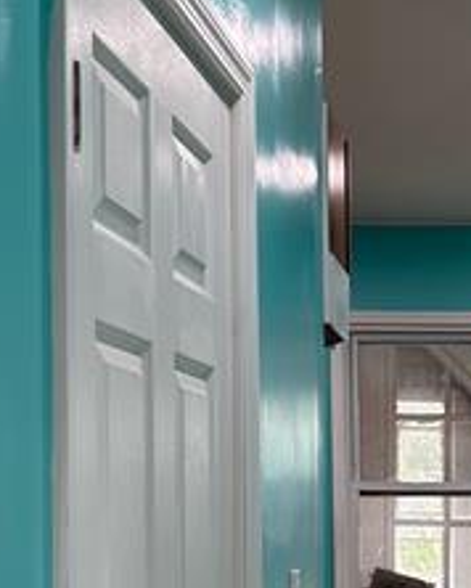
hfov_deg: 18.3
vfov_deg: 22.8
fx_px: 1409
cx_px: 508
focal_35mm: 81
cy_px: 548
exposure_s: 1/120
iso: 125
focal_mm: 6.86
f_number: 1.78
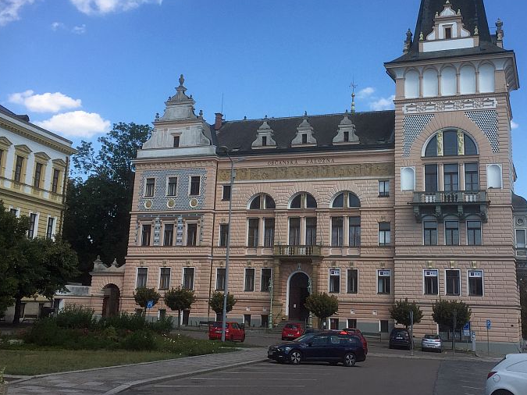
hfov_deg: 42.8
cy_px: 155
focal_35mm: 44
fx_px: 670
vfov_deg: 32.7
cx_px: 313
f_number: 2.2
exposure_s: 1/1236
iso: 32
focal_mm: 4.15
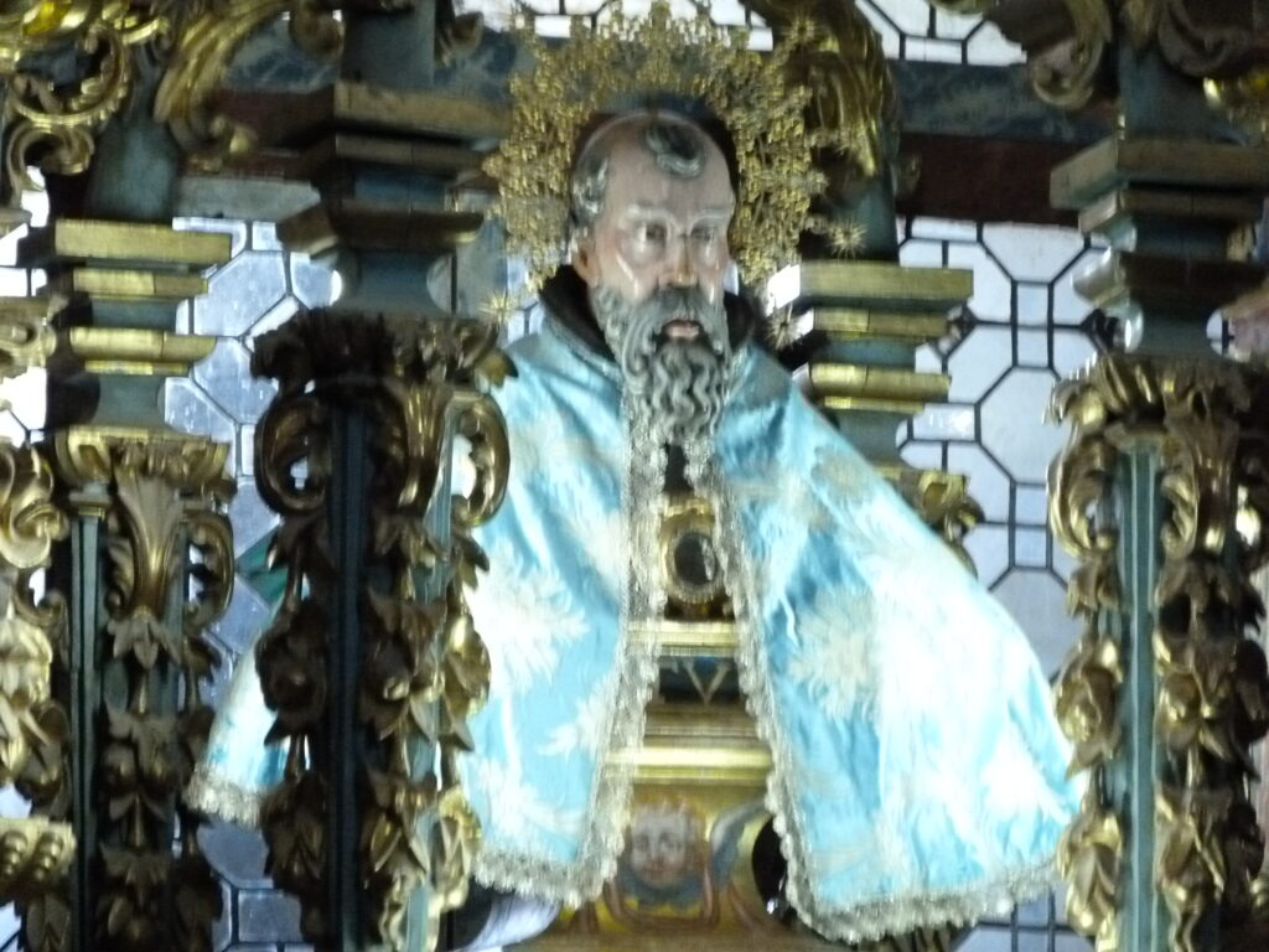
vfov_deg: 5.2
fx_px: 10411
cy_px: 476
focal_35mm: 284
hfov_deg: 7.0
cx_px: 634
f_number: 4
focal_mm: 51.1
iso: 800
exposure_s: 1/13
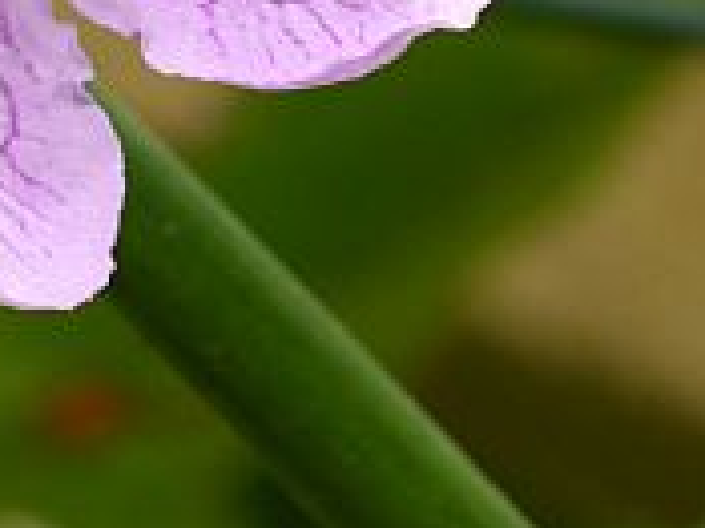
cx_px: -44
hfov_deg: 1.6
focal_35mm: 1218
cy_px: -81
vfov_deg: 1.2
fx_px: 24789
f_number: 5.8
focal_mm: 53.8
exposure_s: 1/100
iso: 100
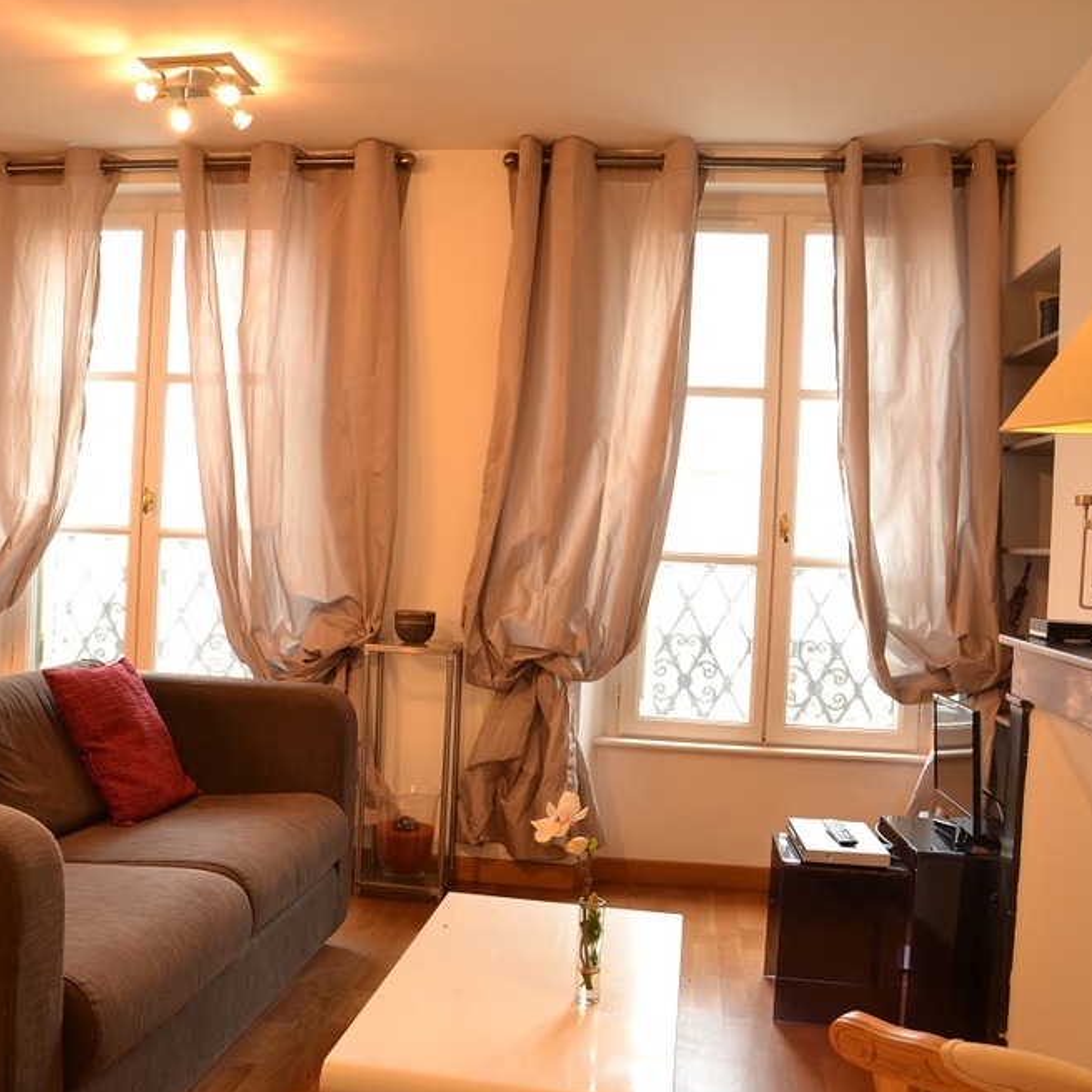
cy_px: 545
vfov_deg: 47.2
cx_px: 338
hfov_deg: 46.3
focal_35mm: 35
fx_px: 1249
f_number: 3.5
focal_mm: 18
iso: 100
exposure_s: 1/8
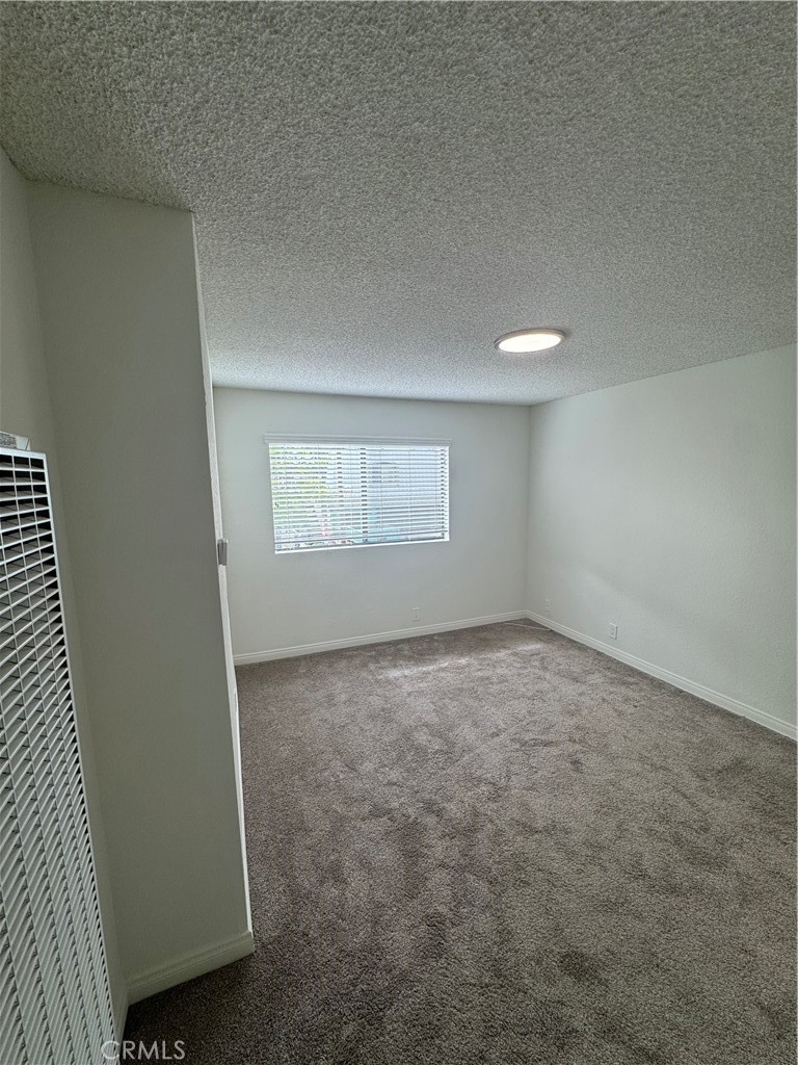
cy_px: 532
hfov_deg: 85.7
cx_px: 399
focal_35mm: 14
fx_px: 430
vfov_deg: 102.1
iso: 40
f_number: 2.2
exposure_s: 1/120
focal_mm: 2.22
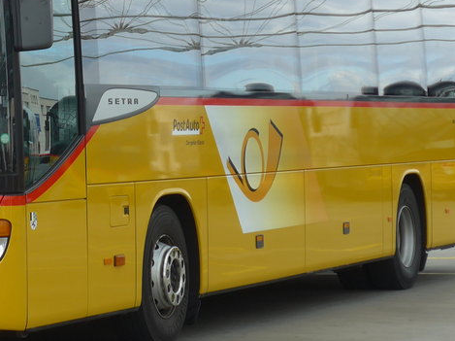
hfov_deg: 11.6
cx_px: 47
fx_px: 2220
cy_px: 65
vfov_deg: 8.8
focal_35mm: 169
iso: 80
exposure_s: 1/160
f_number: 3.9
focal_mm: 13.4
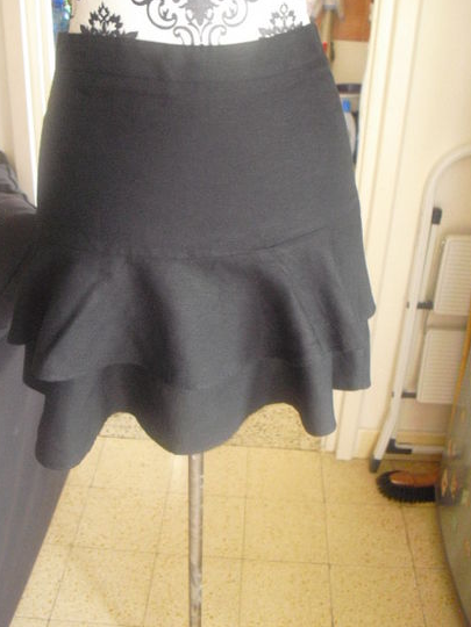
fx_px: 726
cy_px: 297
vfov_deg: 46.8
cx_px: 220
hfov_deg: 35.9
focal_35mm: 40
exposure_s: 1/10
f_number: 3.1
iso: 800
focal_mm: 6.3
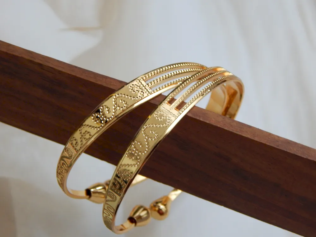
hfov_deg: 28.2
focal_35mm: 69
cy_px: 118
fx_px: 630
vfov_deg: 21.3
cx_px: 158
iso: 320
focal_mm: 12.3
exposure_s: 1/30
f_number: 4.1
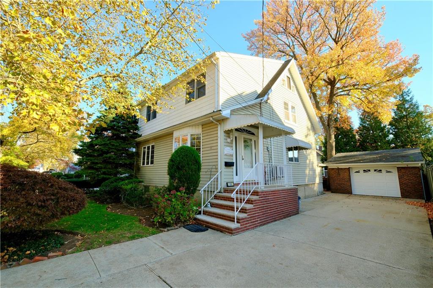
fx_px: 180
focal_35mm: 15
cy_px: 144
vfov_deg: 77.3
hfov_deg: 100.4
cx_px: 216
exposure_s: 1/58
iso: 320
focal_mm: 10
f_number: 10
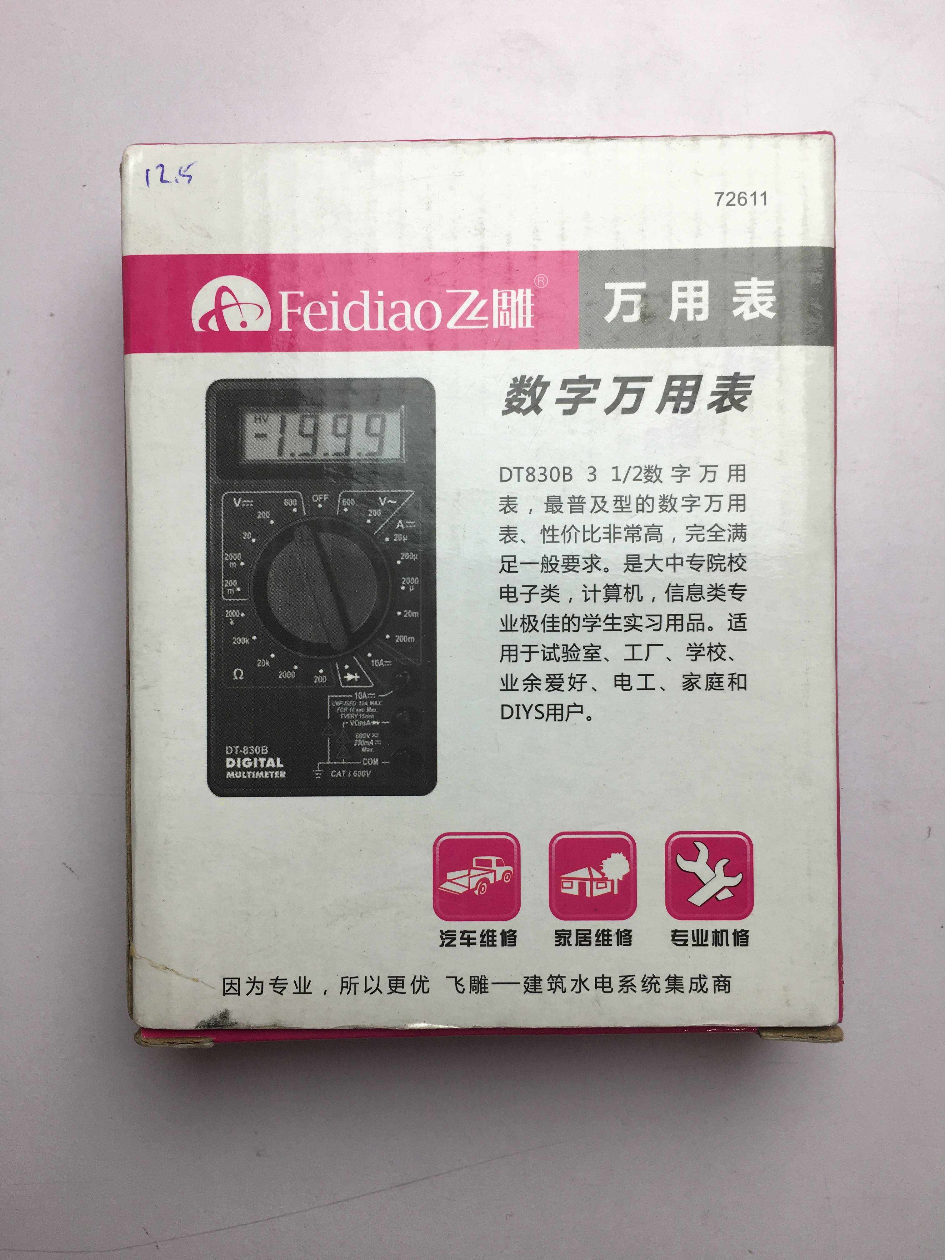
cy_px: 630
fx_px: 1056
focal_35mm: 29
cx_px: 472
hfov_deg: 48.2
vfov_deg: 61.7
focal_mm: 4.15
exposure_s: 1/100
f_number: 2.2
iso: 25
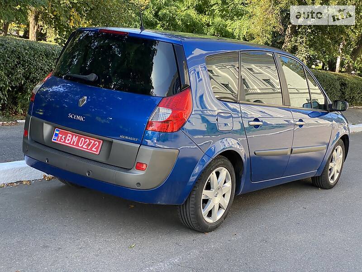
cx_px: 181
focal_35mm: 52
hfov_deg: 36.8
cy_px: 136
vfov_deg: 28.0
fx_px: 544
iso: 20
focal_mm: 6
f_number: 2
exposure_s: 1/139
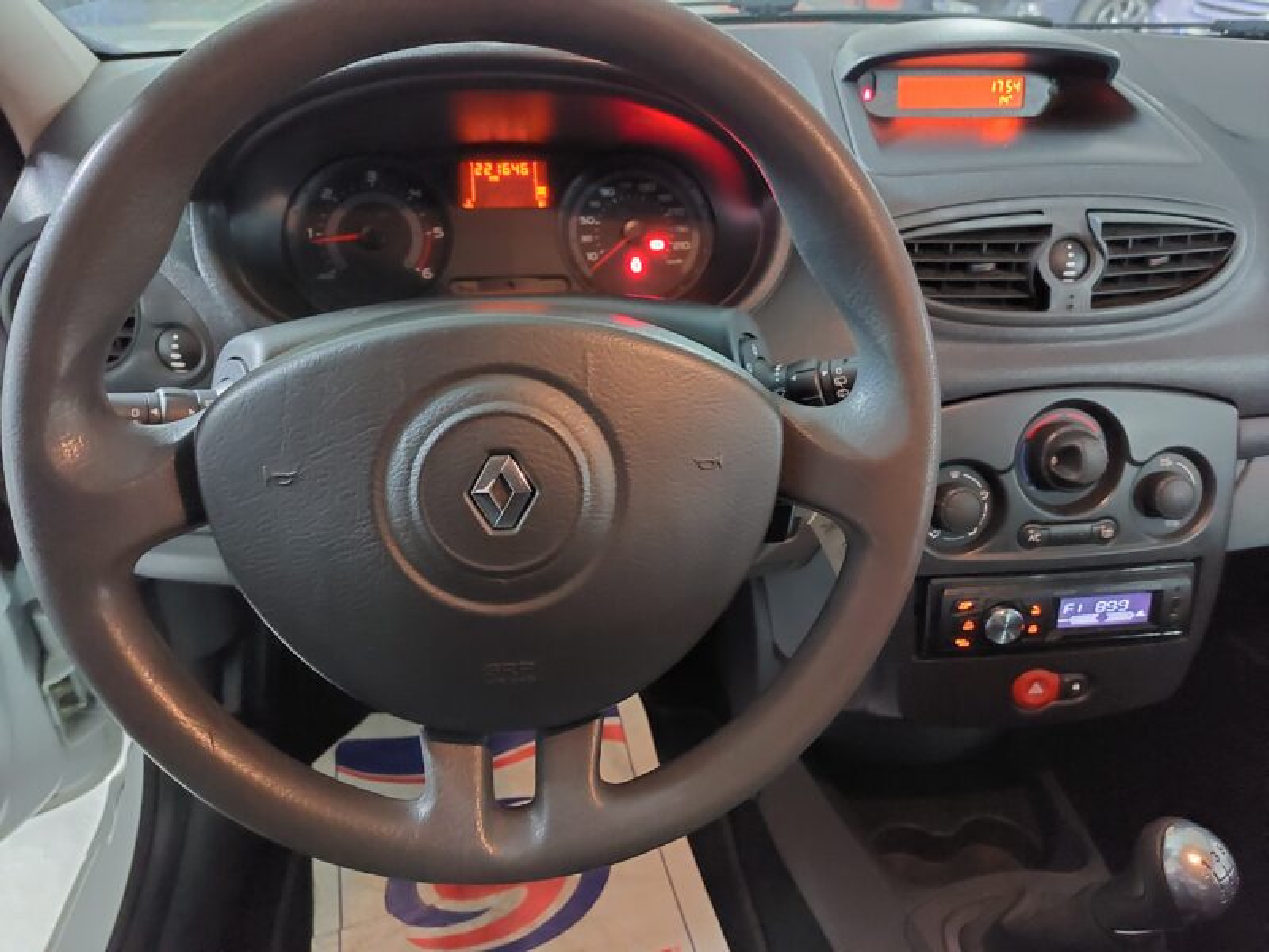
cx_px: 634
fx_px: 916
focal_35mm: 25
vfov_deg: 54.9
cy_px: 476
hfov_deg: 69.4
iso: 2000
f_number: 1.8
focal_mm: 5.23
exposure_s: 1/15
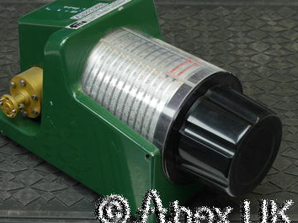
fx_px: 895
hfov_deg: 18.9
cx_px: 131
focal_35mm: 104
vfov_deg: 14.2
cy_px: 111
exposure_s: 1/10
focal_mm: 46
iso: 400
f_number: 11
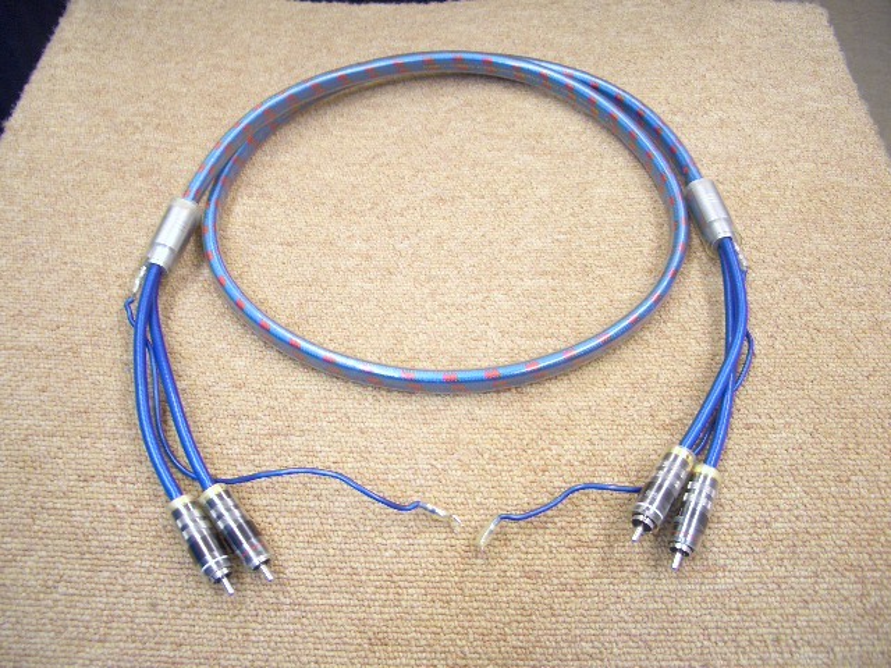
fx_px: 901
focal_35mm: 35
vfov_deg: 40.7
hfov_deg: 52.6
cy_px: 334
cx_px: 446
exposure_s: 1/15
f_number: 2.6
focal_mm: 5.8
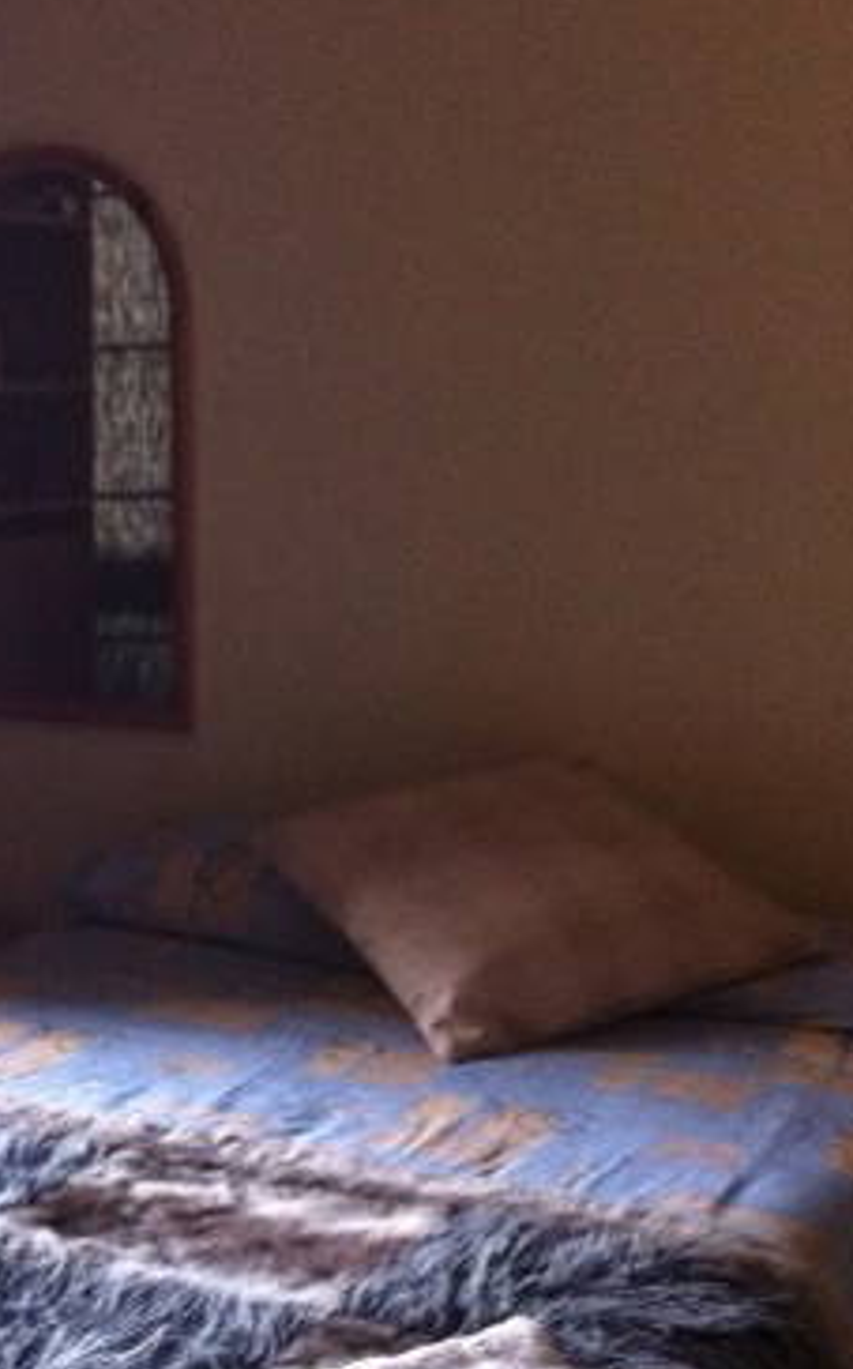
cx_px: 32
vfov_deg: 31.5
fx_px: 2422
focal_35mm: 65
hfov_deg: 19.5
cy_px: 748
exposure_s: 1/15
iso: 400
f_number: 2.8
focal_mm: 3.85
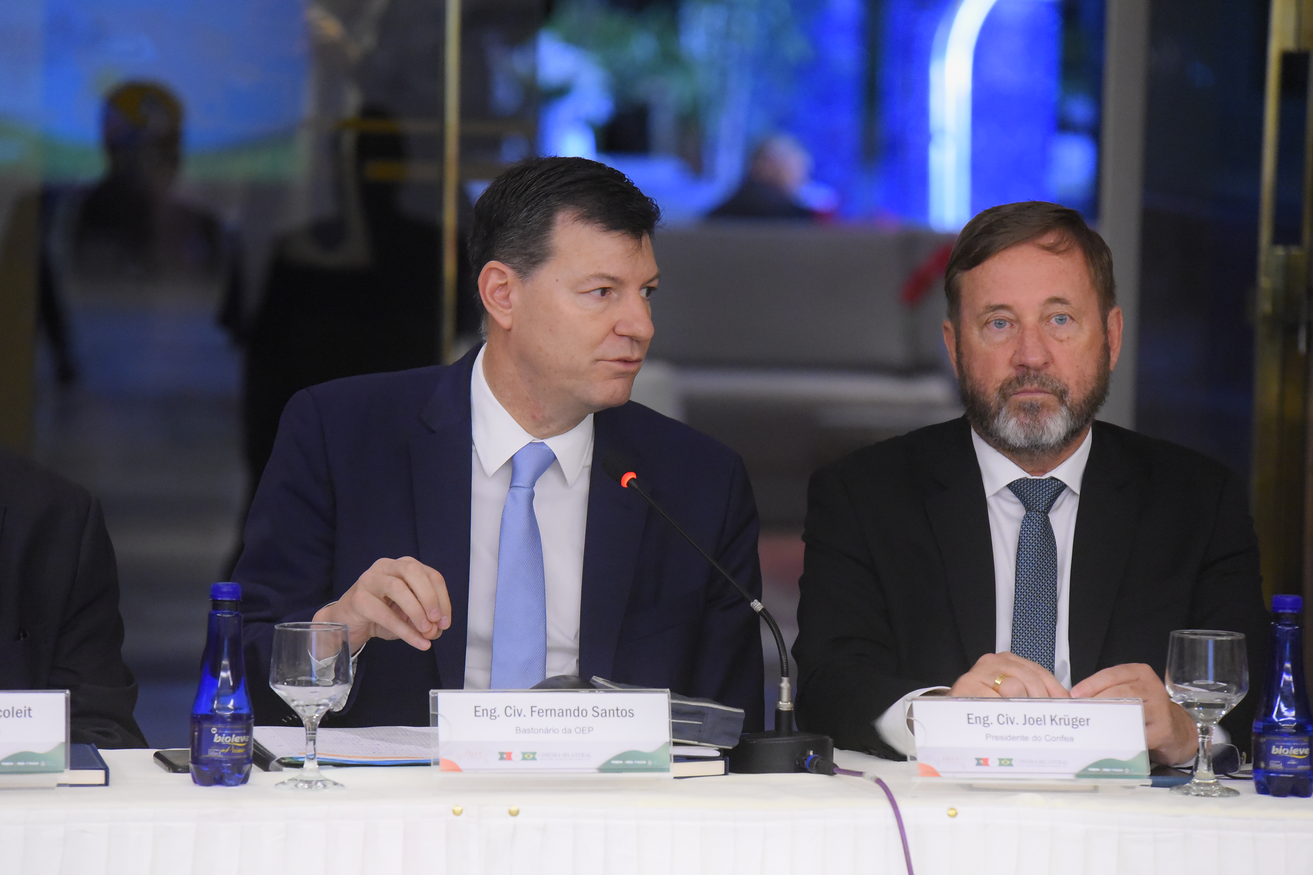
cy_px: 438
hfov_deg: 10.3
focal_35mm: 200
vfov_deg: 6.9
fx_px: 7294
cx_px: 656
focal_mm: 200
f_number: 2.8
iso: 8000
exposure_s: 1/125
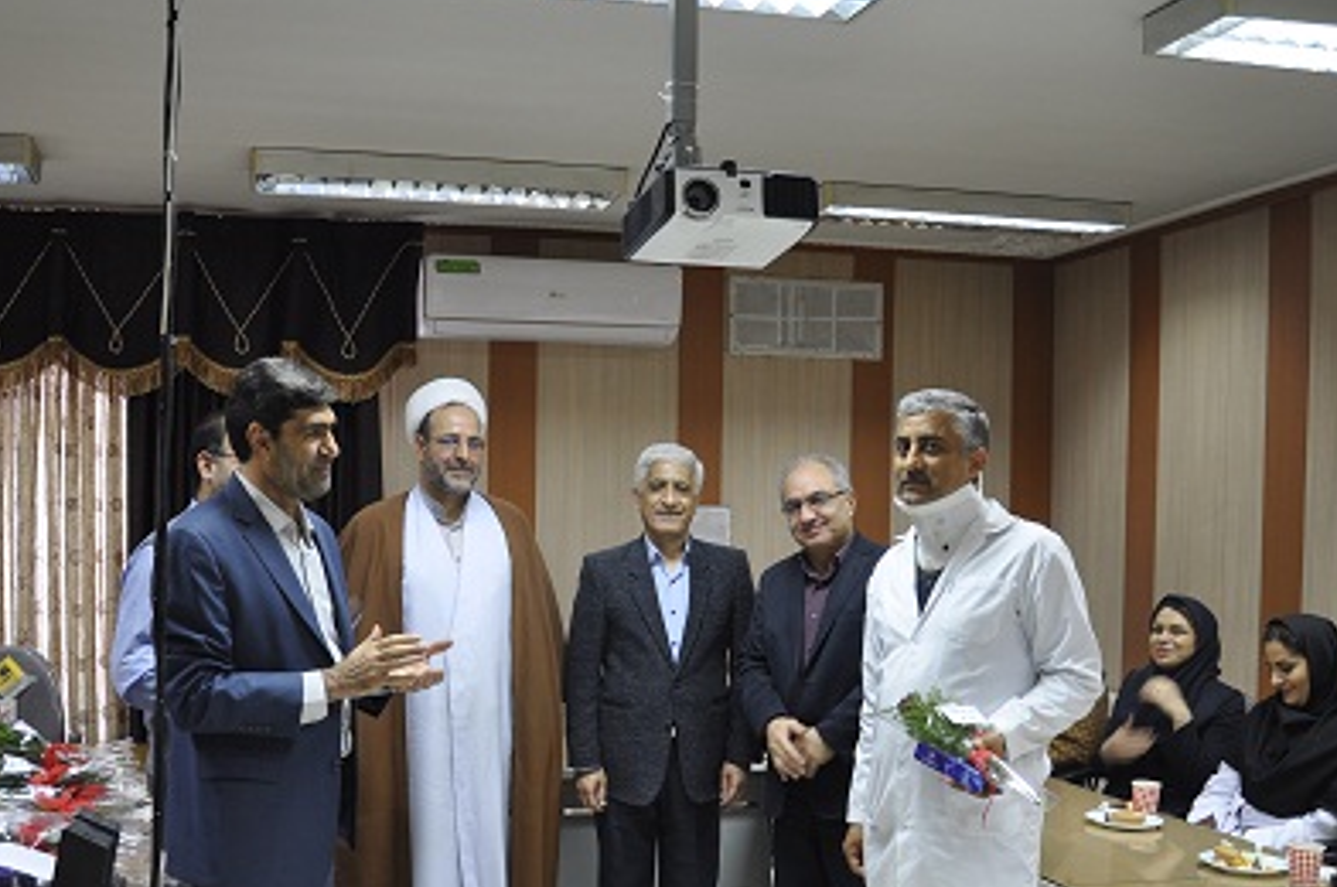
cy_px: 561
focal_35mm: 35
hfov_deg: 54.1
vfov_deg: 37.5
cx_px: 525
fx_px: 1298
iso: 400
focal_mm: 18
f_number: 4.5
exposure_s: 1/20
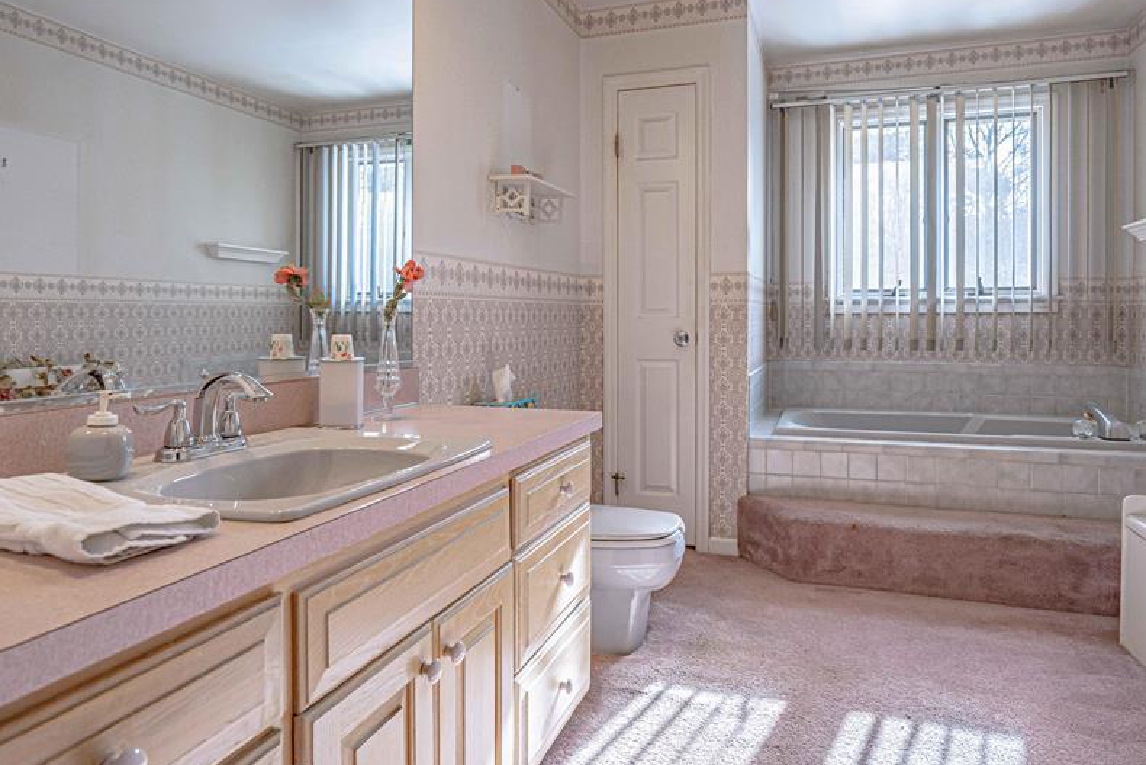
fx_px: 700
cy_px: 321
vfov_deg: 57.0
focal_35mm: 22
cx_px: 602
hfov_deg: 78.5
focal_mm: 16
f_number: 5.6
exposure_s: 1/1000
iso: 800
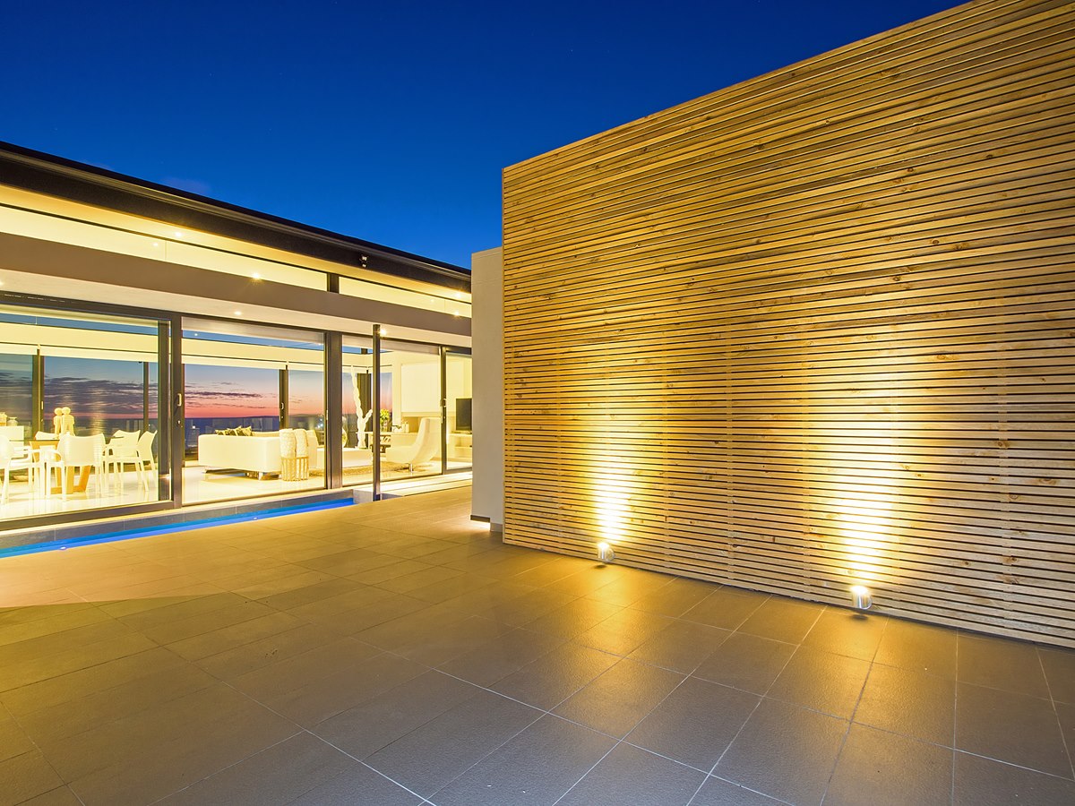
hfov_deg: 87.8
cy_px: 403
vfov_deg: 71.6
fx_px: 559
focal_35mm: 18
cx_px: 538
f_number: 8
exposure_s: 5
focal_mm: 9
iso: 200
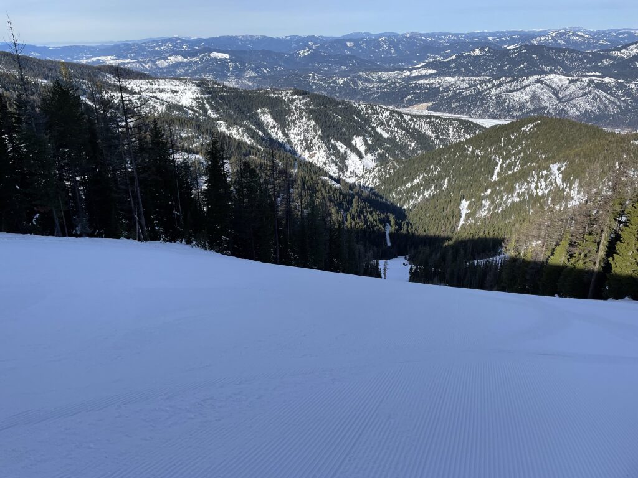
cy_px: 239
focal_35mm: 26
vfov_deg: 53.1
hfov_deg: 67.3
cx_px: 319
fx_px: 479
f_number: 1.6
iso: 32
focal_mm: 4.2
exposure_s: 1/2817
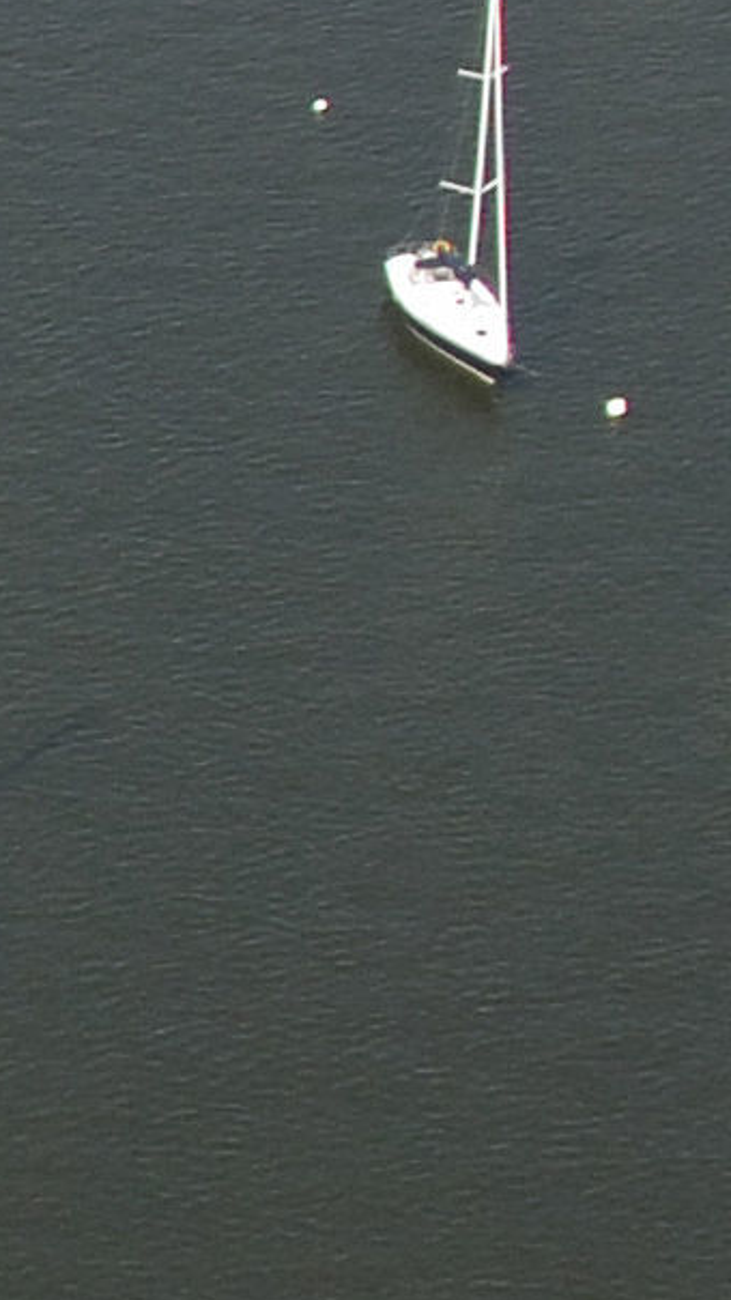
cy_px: 505
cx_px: -1660
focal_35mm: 267
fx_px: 9207
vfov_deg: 8.1
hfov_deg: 4.3
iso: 400
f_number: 6
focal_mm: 24
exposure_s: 1/1250
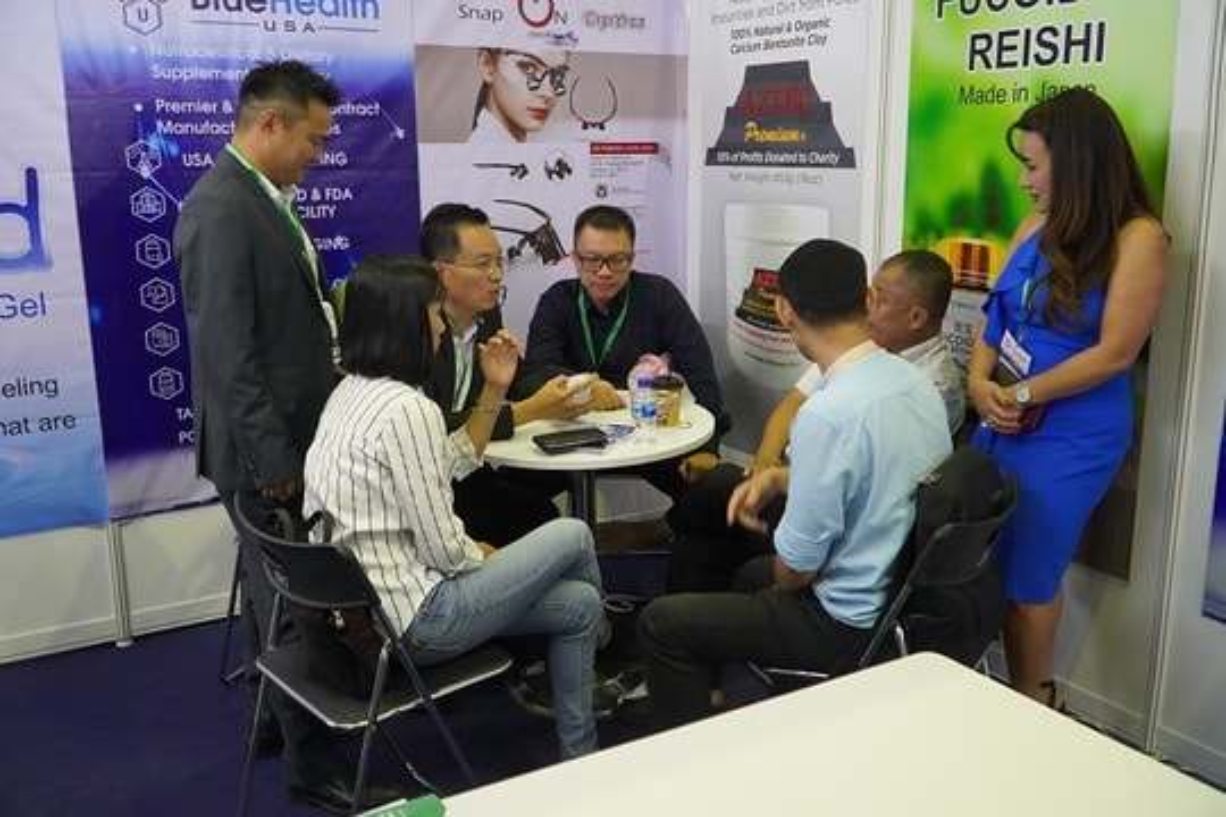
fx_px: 1073
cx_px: 613
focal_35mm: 32
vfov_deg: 41.7
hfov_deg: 59.5
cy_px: 408
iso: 4000
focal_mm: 21
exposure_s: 1/160
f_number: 4
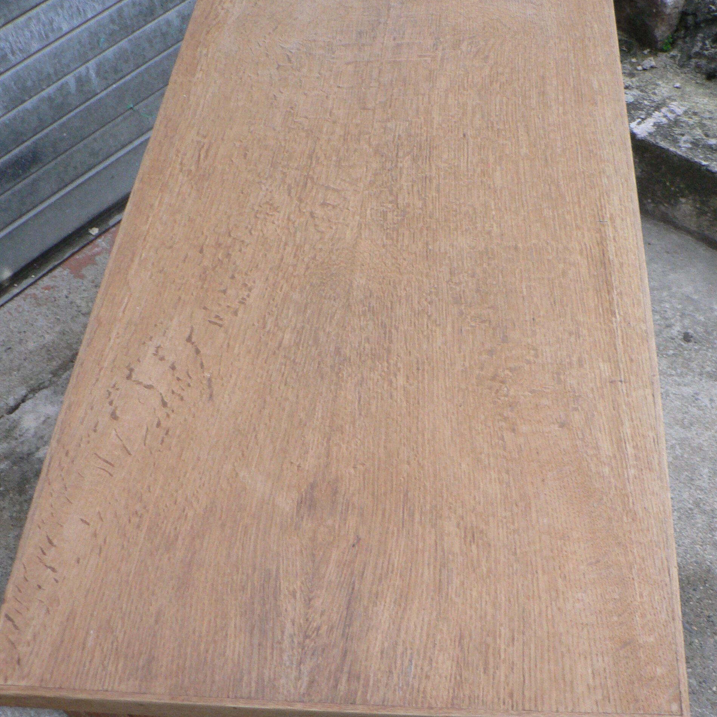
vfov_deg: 39.0
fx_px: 1008
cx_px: 363
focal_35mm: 43
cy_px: 420
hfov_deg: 39.2
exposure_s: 1/25
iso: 200
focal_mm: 6
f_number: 2.8
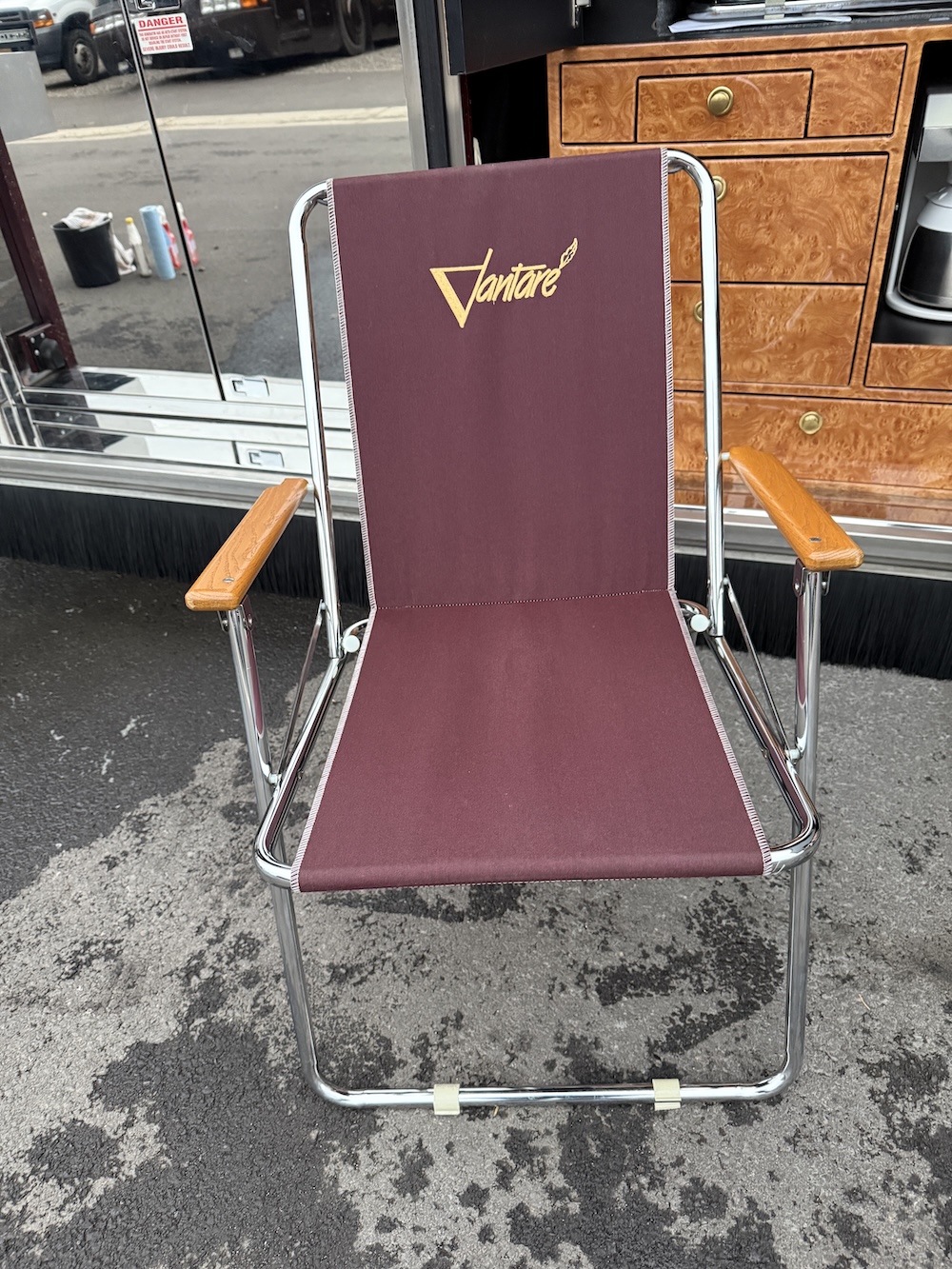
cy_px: 634
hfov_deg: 56.8
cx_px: 476
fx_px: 880
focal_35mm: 24
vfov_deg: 71.6
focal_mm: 6.76
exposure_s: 1/60
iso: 640
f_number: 1.78
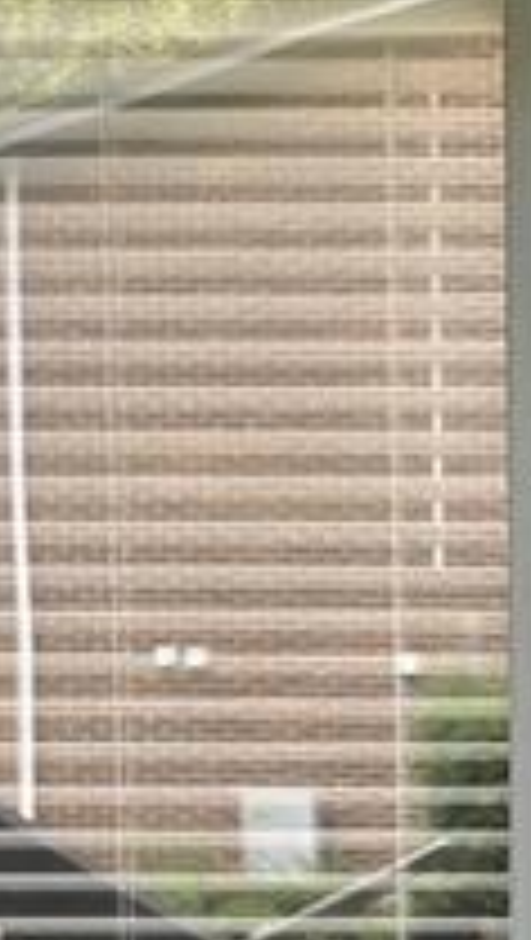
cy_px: 850
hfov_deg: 11.5
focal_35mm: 104
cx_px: 630
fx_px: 2596
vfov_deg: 20.1
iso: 64
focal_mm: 4.25
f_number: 1.8
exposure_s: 1/121
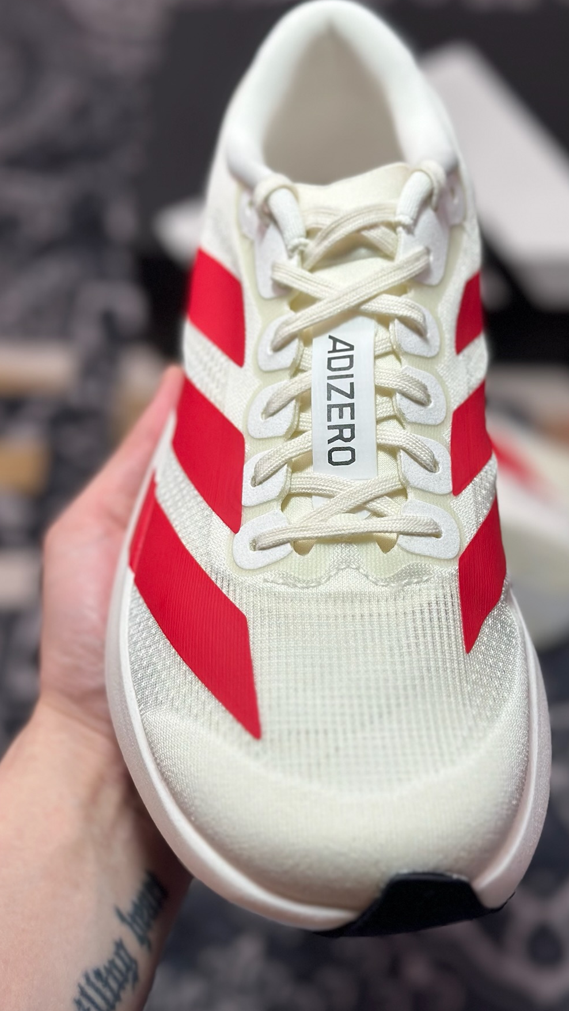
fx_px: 1636
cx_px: 337
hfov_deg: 19.7
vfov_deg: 34.3
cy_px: 462
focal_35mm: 61
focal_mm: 6.86
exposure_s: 1/962
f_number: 1.78
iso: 80
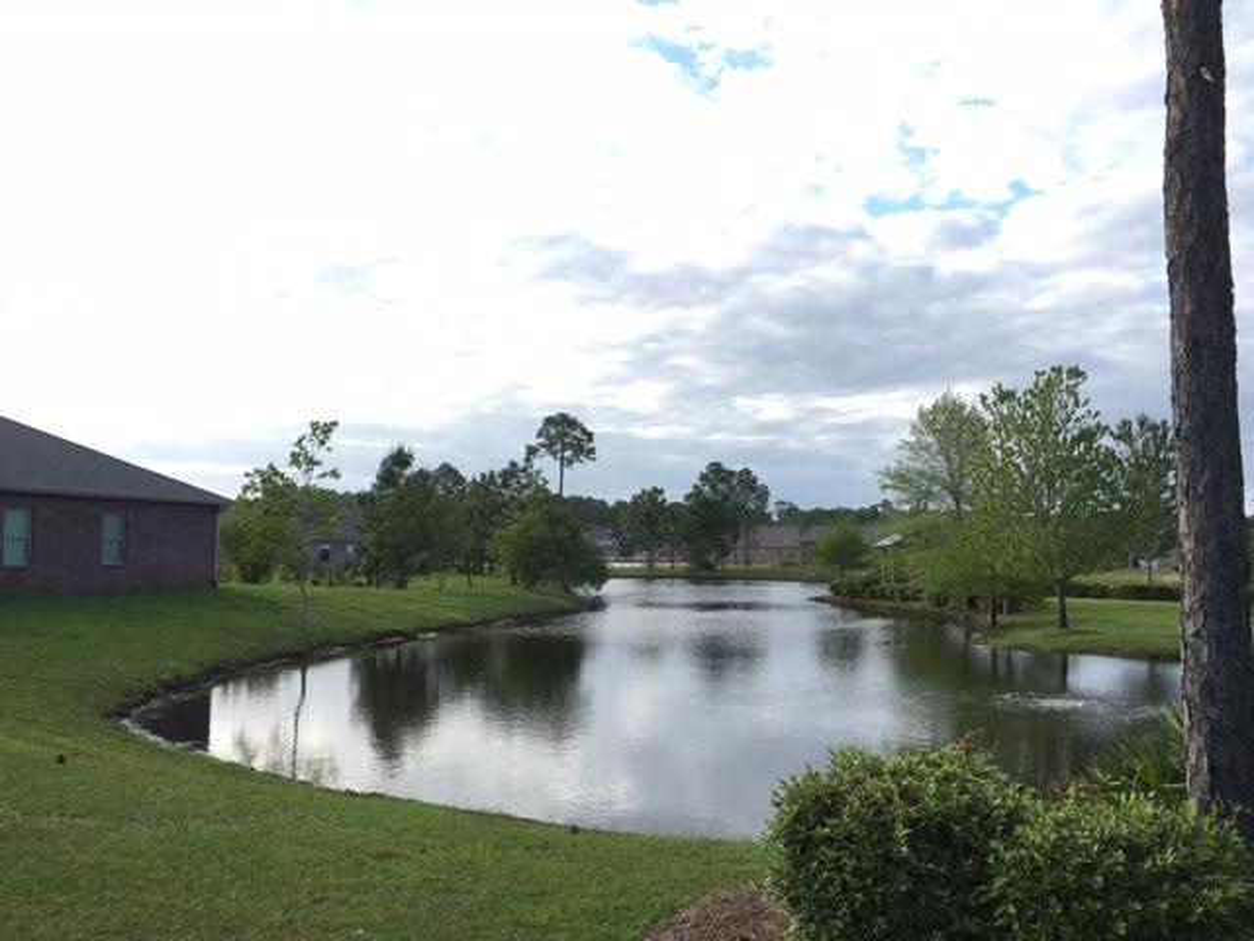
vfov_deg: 48.2
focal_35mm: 29
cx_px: 627
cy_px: 470
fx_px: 1051
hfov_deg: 61.7
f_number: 2.2
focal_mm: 4.15
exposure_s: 1/411
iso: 25
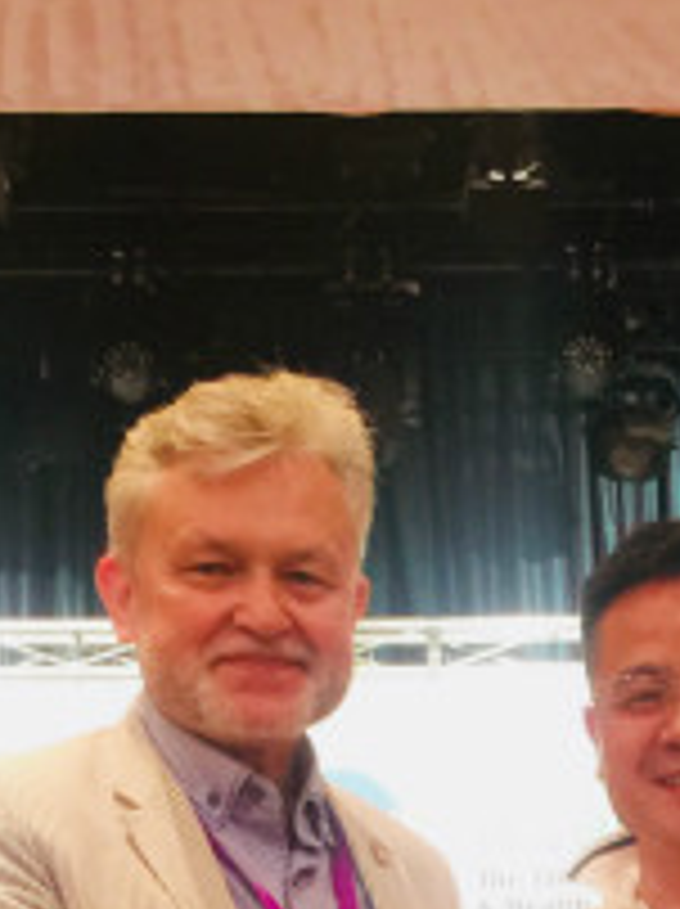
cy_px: 1350
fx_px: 3018
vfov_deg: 15.8
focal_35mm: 115
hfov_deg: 12.8
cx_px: 612
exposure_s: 1/17
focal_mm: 4.15
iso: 64
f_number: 2.2
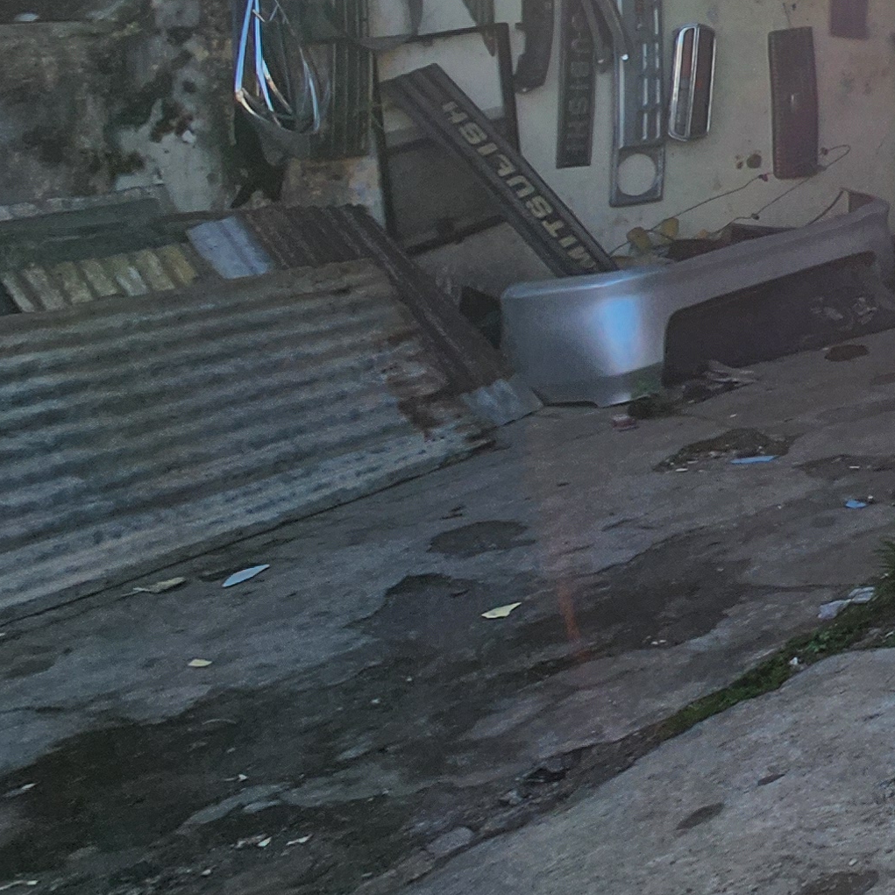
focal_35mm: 45
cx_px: 1749
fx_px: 1316
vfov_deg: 34.6
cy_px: 32
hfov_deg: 20.1
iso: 50
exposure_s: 1/997
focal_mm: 2.2
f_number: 2.2
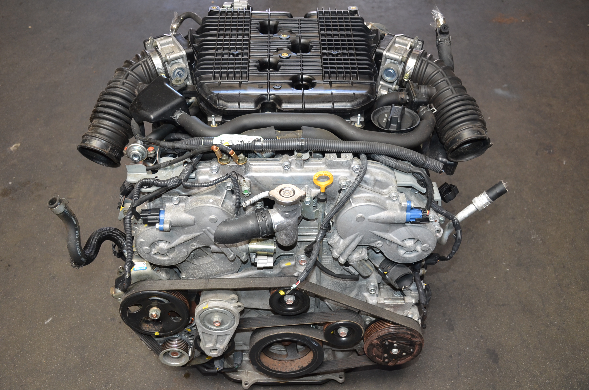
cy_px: 195
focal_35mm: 36
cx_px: 294
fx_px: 588
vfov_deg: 36.7
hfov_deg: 53.2
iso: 560
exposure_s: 1/60
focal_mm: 24
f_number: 3.8
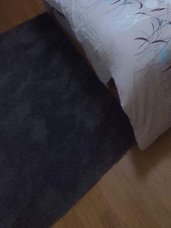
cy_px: -61
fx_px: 289
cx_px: 171
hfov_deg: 30.6
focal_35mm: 44
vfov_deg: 33.0
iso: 80
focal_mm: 1.65
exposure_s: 1/100
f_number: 2.2
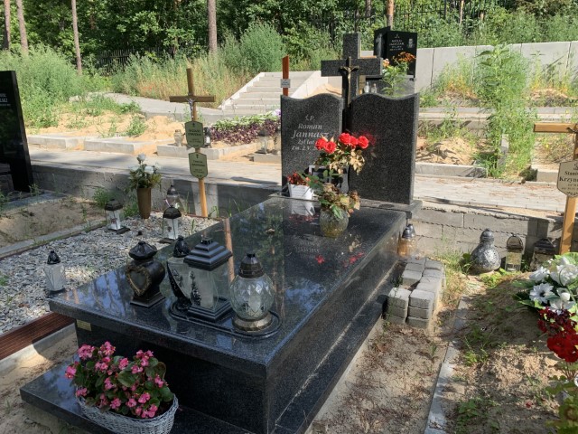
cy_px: 217
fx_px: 434
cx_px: 289
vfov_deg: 53.1
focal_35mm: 26
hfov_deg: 67.3
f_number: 1.8
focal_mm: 4.25
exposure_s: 1/842
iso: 25
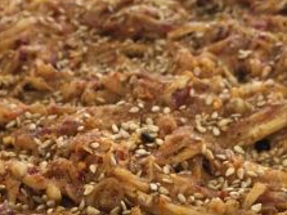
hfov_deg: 21.5
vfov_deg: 16.0
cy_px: 204
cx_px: 147
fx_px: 754
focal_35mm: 91
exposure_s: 1/33
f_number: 2.2
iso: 50
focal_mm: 4.15
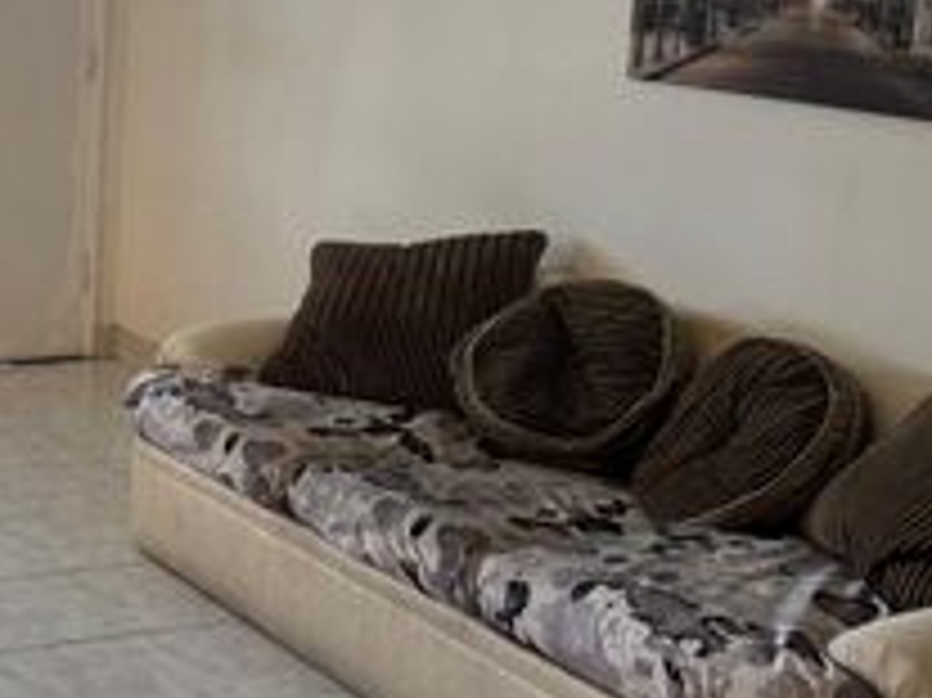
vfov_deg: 21.2
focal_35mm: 69
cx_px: -144
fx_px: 1857
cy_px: 205
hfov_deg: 25.7
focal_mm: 6.76
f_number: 1.78
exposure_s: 1/60
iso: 125
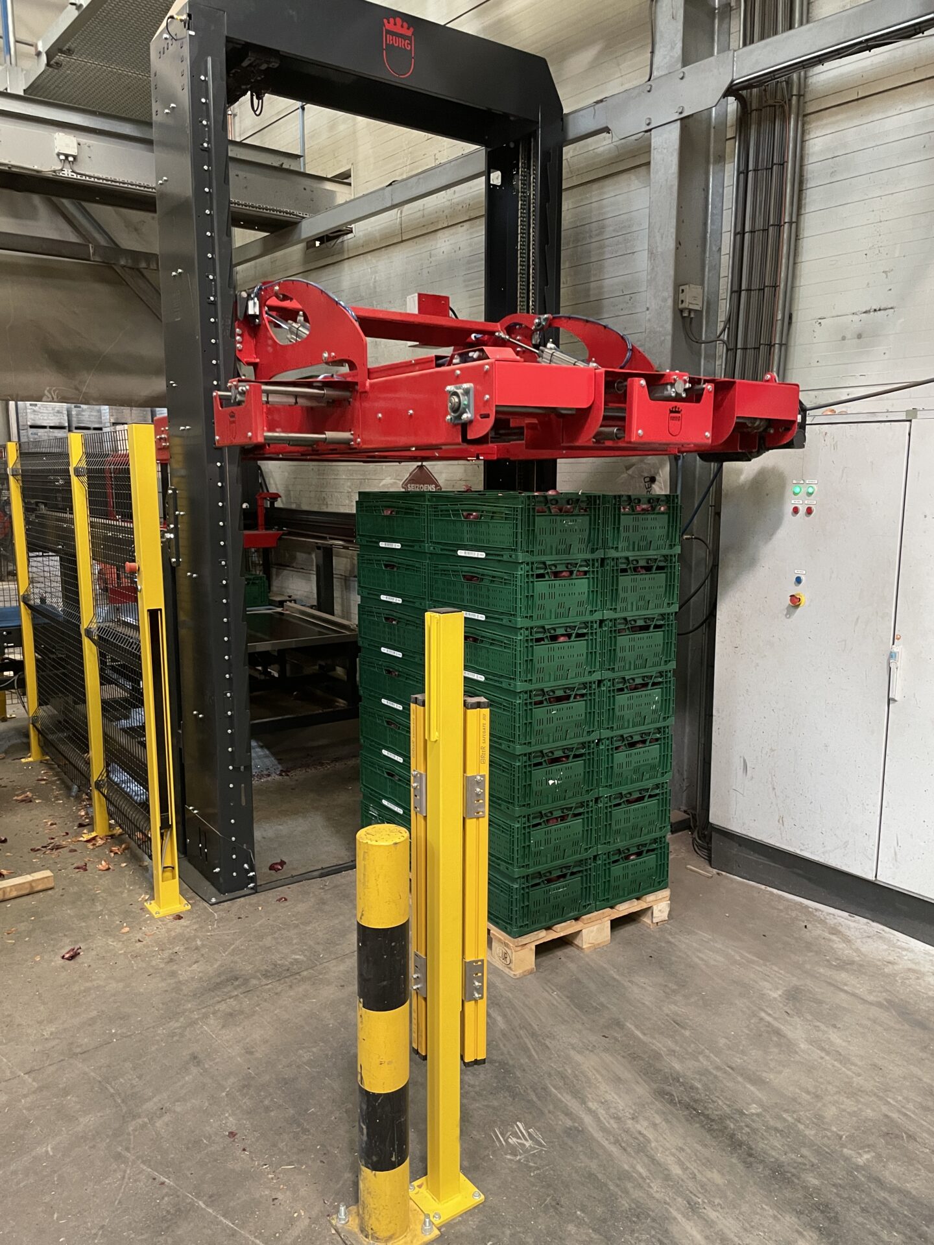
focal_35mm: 26
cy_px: 622
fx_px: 935
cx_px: 467
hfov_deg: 53.1
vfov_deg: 67.3
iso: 400
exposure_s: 1/33
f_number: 1.6
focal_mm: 4.2
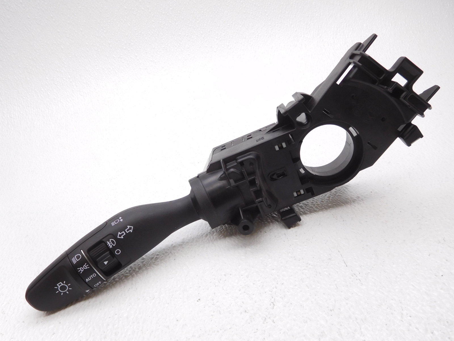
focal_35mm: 25
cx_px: 227
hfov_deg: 69.4
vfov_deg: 54.9
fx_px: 328
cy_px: 170
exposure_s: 1/50
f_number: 3.4
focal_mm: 4.5
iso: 125
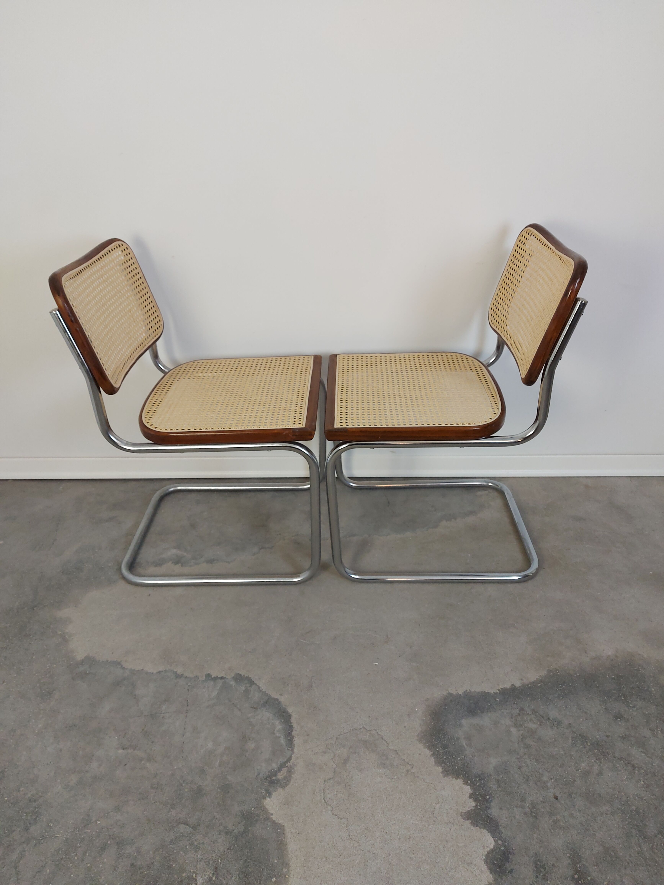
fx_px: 614
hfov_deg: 56.8
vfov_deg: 71.6
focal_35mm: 24
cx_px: 332
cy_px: 442
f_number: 1.8
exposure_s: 1/50
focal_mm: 5.23
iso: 160
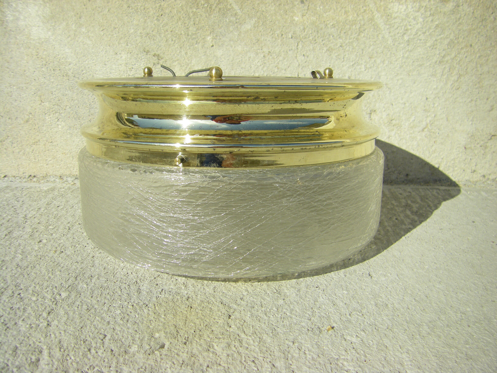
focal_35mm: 38
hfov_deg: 49.0
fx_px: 546
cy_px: 186
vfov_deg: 37.7
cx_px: 248
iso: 64
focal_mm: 6.3
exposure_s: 1/320
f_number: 7
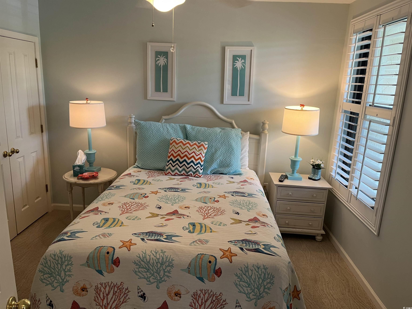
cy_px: 154
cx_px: 206
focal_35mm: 26
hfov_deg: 67.3
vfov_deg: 53.1
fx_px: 309
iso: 80
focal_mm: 5.1
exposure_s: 1/60
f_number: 1.6
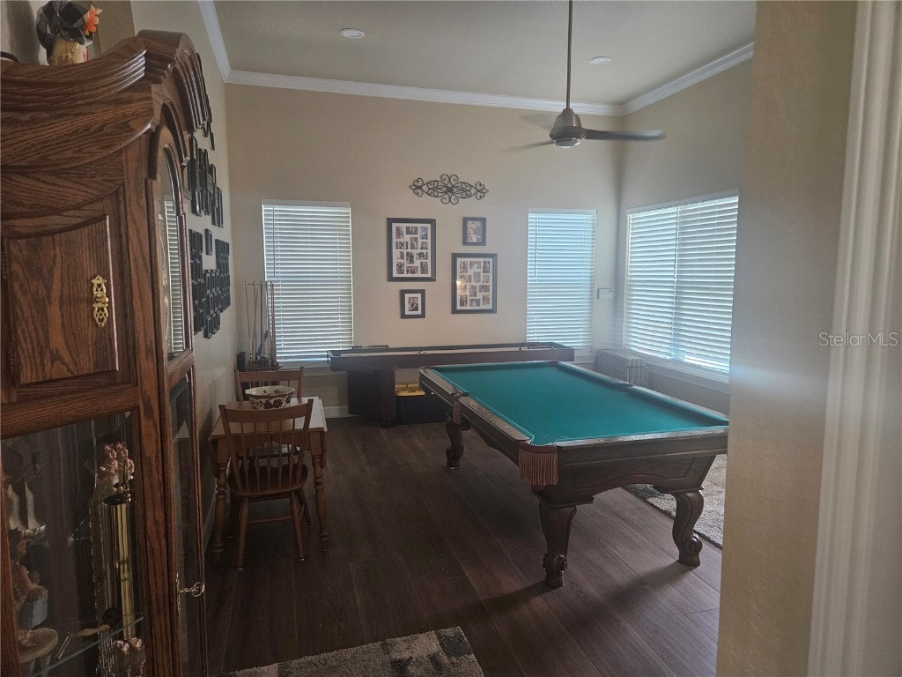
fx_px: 599
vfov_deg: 58.9
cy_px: 338
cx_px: 451
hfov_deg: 73.9
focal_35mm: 23
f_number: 1.8
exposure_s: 1/40
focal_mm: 5.4
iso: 500
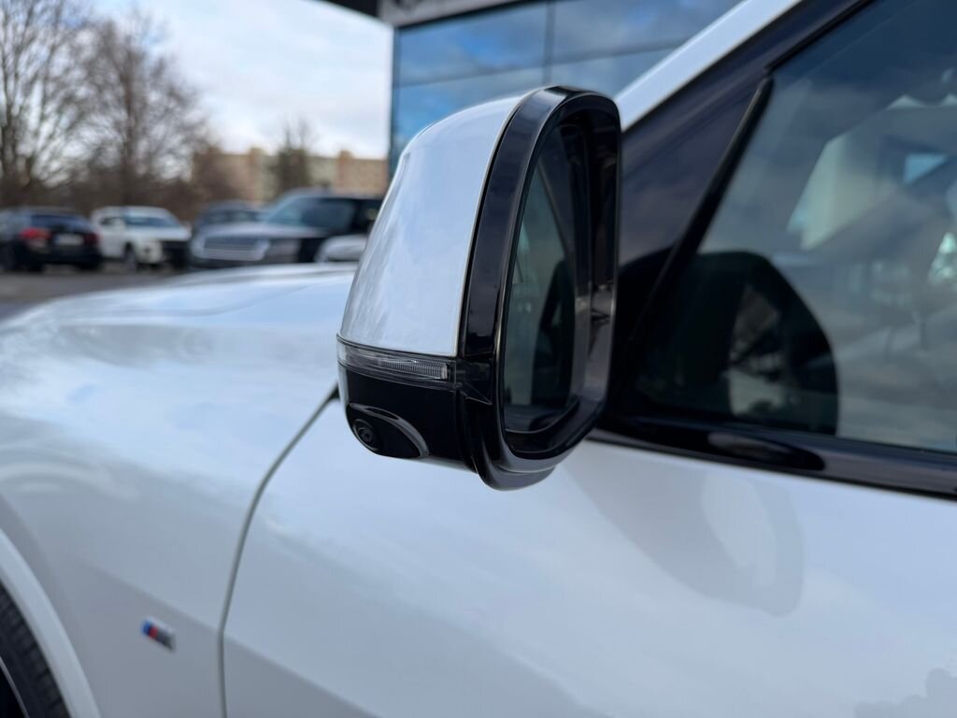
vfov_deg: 56.8
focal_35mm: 24
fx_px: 664
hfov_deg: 71.6
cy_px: 359
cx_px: 478
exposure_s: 1/1230
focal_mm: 6.76
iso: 80
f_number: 1.78
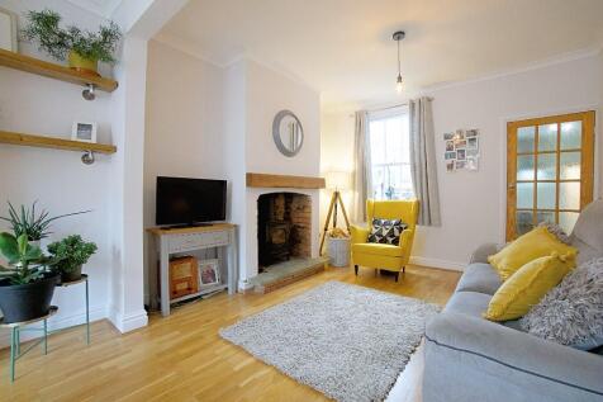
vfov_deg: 77.3
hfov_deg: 100.4
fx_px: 251
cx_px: 302
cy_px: 201
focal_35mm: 15
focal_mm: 10
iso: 2500
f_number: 4
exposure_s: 1/160
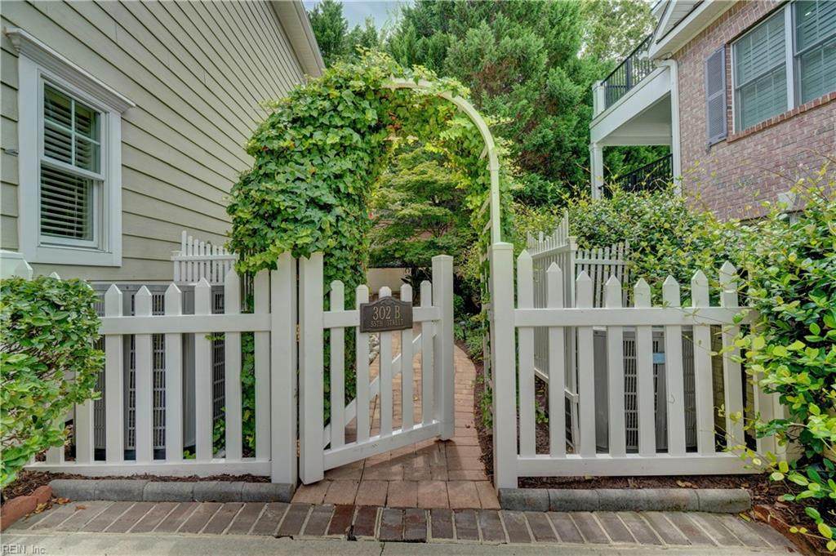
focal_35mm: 15
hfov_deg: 100.4
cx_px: 418
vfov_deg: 77.2
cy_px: 278
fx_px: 348
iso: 100
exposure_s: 1/100
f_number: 8
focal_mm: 10
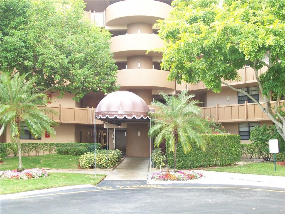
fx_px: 370
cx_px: 142
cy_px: 107
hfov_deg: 42.1
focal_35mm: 45
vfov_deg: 32.2
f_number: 3
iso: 64
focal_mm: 7.6
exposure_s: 1/40
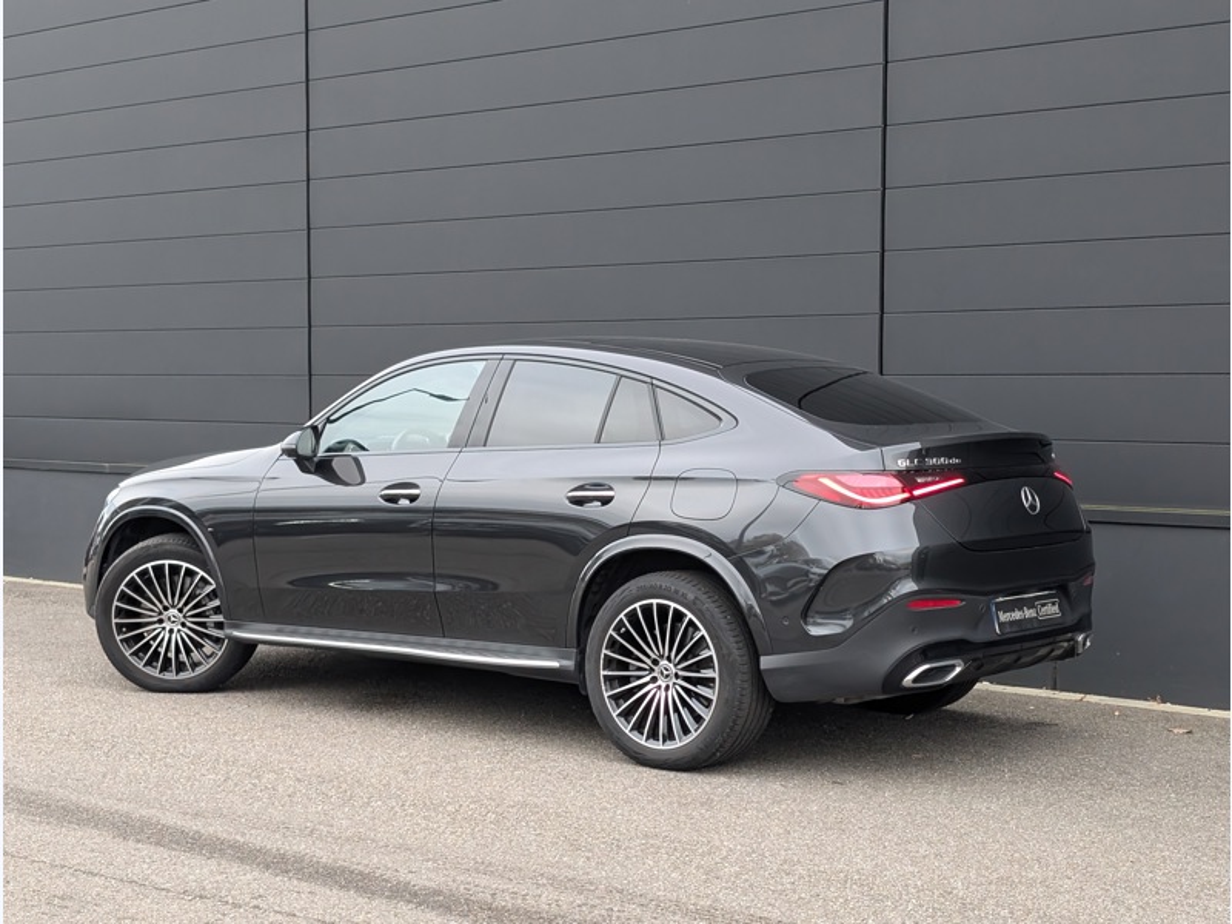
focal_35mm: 49
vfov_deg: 29.7
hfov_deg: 38.9
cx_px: 616
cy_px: 462
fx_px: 1744
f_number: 1.68
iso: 488
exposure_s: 1/794
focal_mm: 6.9
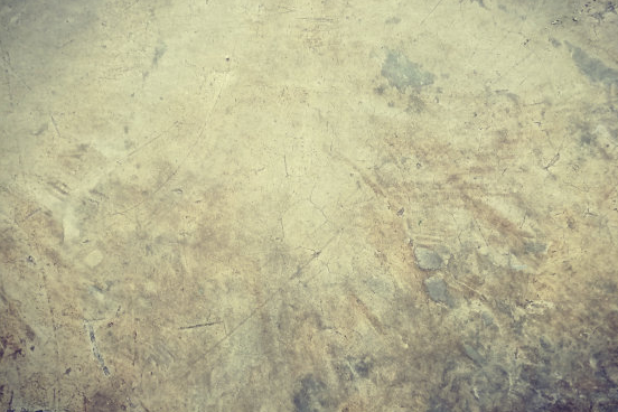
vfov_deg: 43.6
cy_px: 199
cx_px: 333
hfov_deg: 61.9
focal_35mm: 30
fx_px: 515
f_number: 2.2
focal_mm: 3.83
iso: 200
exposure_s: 1/33.3
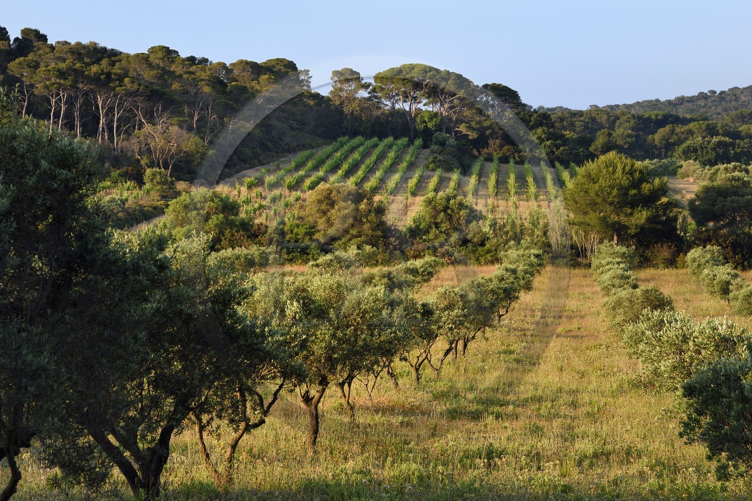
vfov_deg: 13.4
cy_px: 250
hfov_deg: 20.0
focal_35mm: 102
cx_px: 376
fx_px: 2129
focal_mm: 102
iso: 320
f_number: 10
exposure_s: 1/200
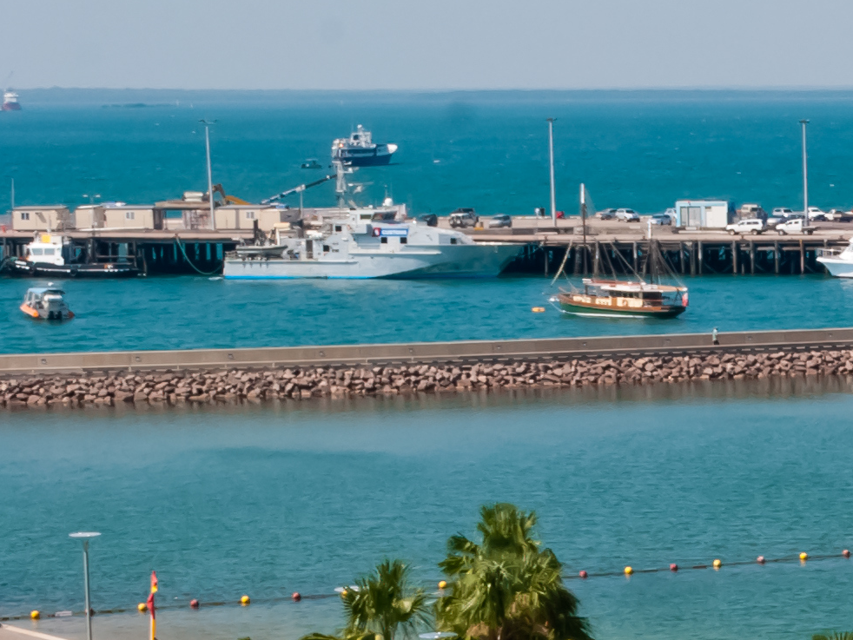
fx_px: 3648
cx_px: 1649
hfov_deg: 12.0
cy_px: 517
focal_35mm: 148
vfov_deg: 10.0
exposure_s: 1/250
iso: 200
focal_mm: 26
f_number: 14
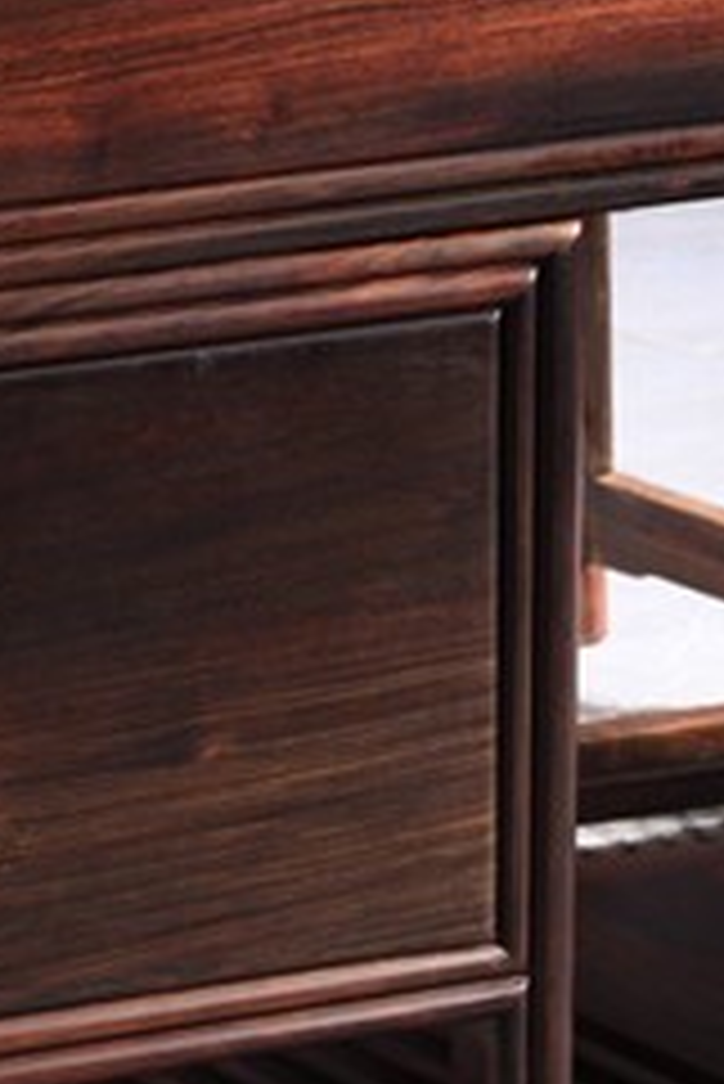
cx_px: -423
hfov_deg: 3.7
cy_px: 241
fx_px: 11145
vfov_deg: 5.6
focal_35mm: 370
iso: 100
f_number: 11
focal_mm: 70
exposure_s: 1/125
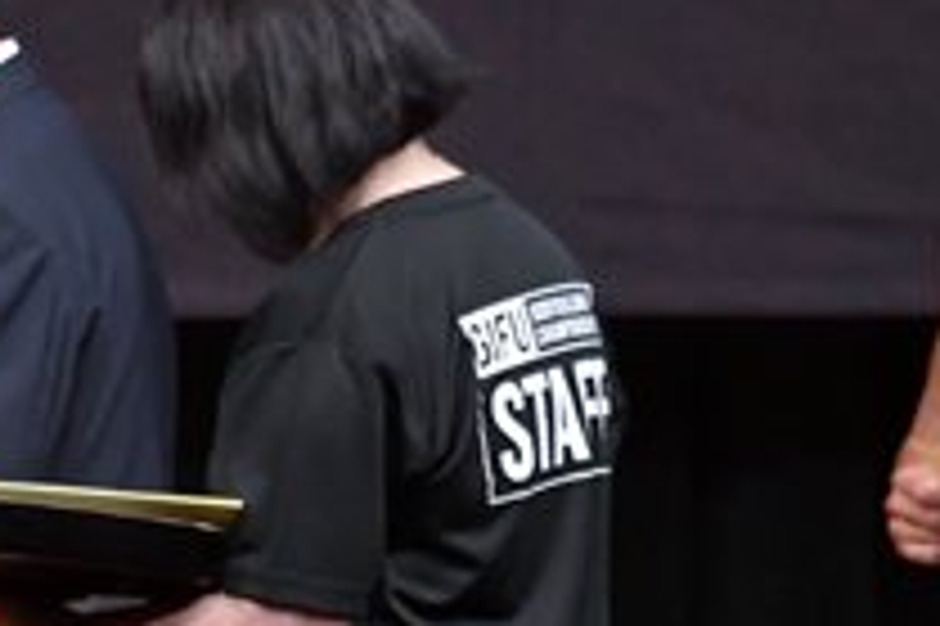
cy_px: 603
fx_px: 26090
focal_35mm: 1000
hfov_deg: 2.1
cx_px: -551
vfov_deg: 1.4
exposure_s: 1/400
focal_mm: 180
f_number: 5.6
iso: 5000
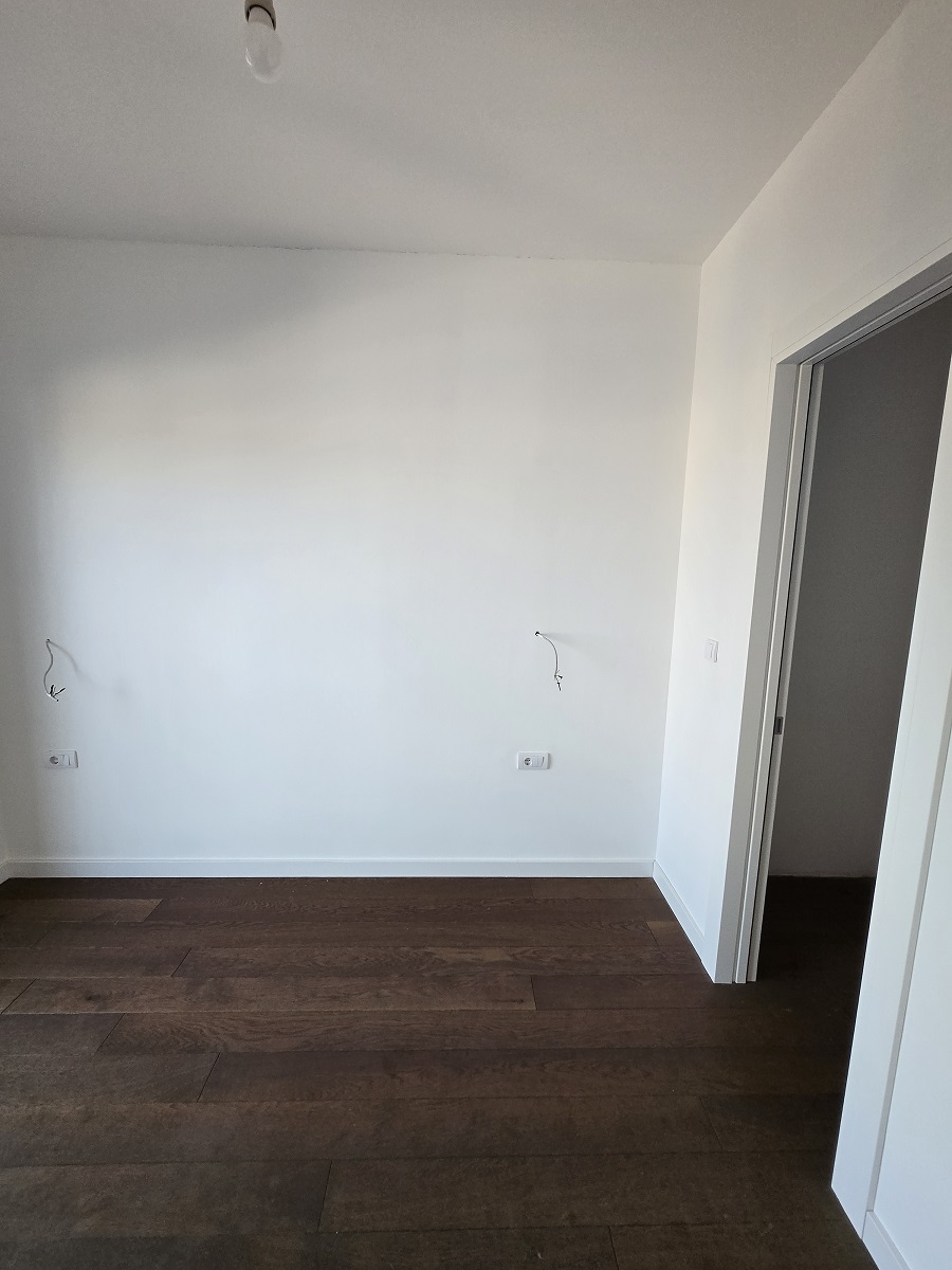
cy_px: 635
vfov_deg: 106.2
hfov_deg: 89.9
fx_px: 477
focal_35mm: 13
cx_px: 476
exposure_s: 1/100
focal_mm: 1.7
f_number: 2.2
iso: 125
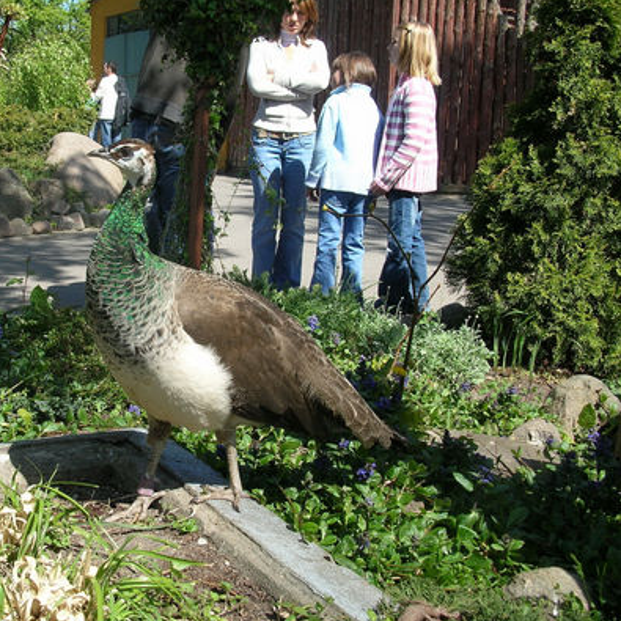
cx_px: 203
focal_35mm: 43
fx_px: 873
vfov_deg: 39.2
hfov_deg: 38.7
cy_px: 311
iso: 50
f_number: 3.7
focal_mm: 6
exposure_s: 1/300
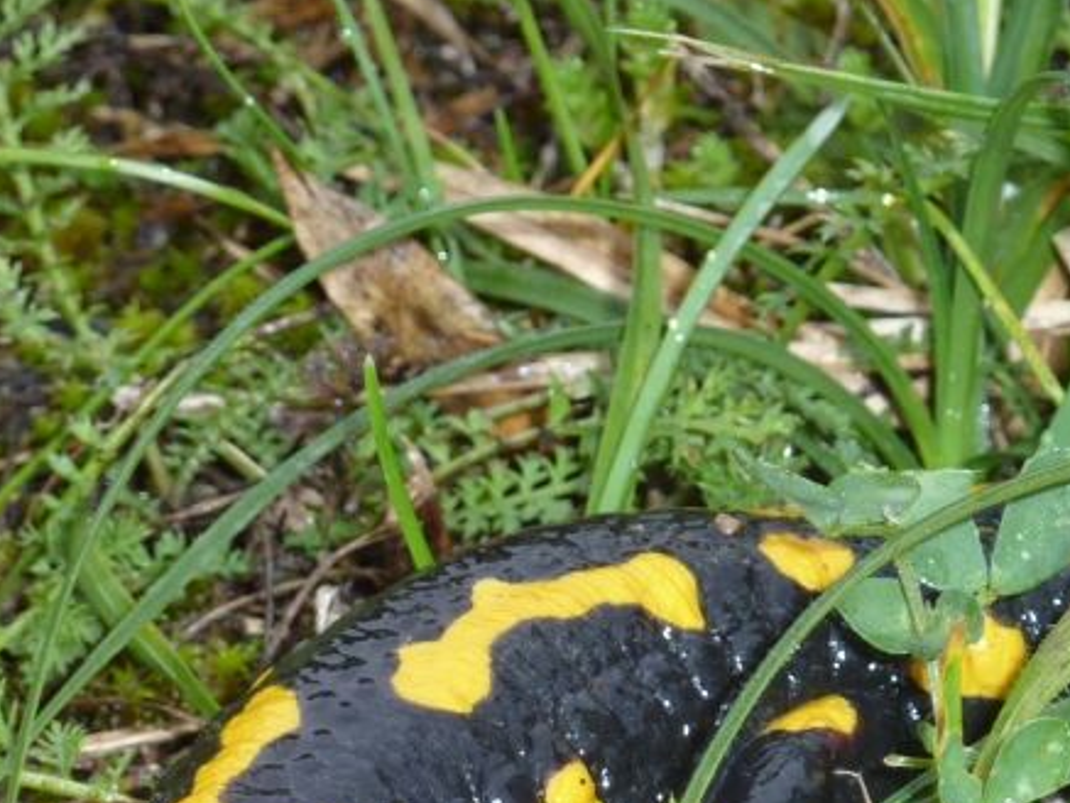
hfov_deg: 8.8
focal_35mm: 225
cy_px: 876
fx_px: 6957
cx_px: 531
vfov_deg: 6.6
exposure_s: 1/40
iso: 100
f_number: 4.3
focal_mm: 15.8
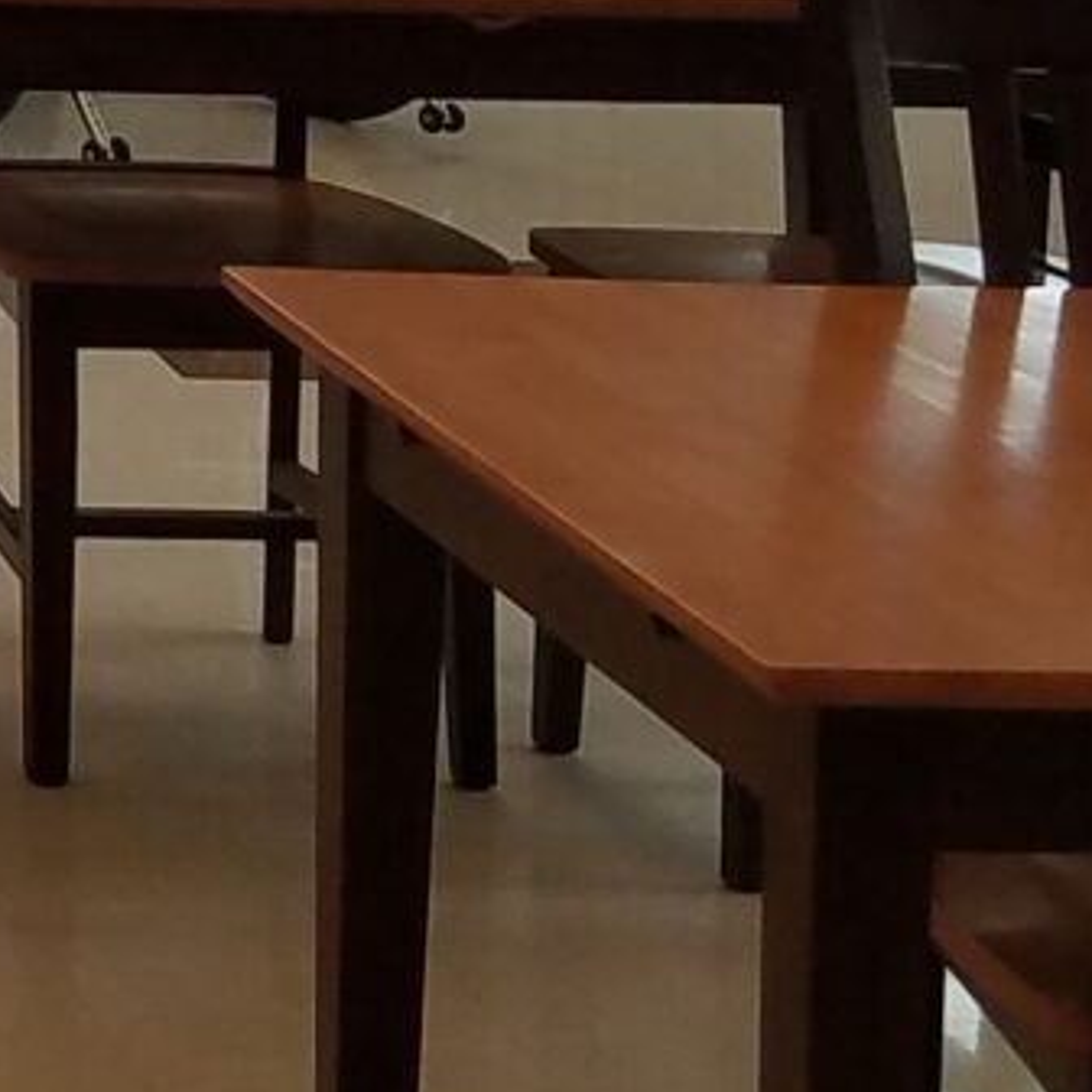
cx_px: -1391
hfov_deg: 10.9
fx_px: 4997
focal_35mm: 140
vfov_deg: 11.8
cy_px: -692
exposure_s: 1/60
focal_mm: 4.2
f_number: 1.7
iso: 50
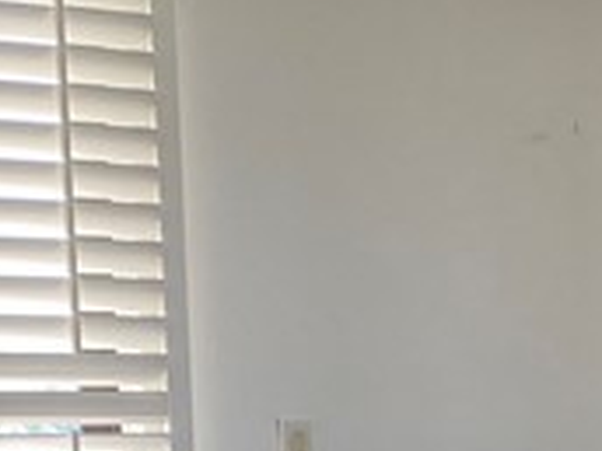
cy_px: 755
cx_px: 1316
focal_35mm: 155
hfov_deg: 11.2
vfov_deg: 9.2
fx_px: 2696
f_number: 1.8
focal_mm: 4.25
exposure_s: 1/120
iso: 50
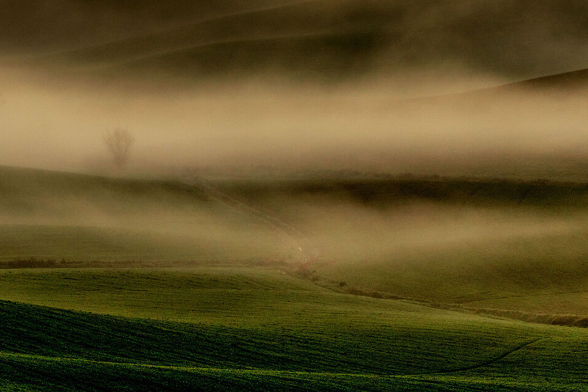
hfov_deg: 8.6
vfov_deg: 5.7
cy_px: 12
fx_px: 3921
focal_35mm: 240
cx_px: 310
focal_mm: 95
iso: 200
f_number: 8
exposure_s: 1/60
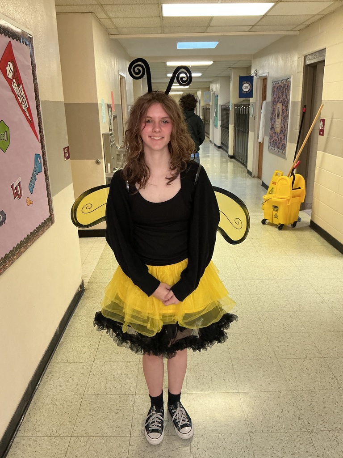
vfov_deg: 61.7
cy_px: 229
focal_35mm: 29
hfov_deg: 48.2
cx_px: 172
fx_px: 383
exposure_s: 1/50
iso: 160
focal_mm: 3
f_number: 1.8
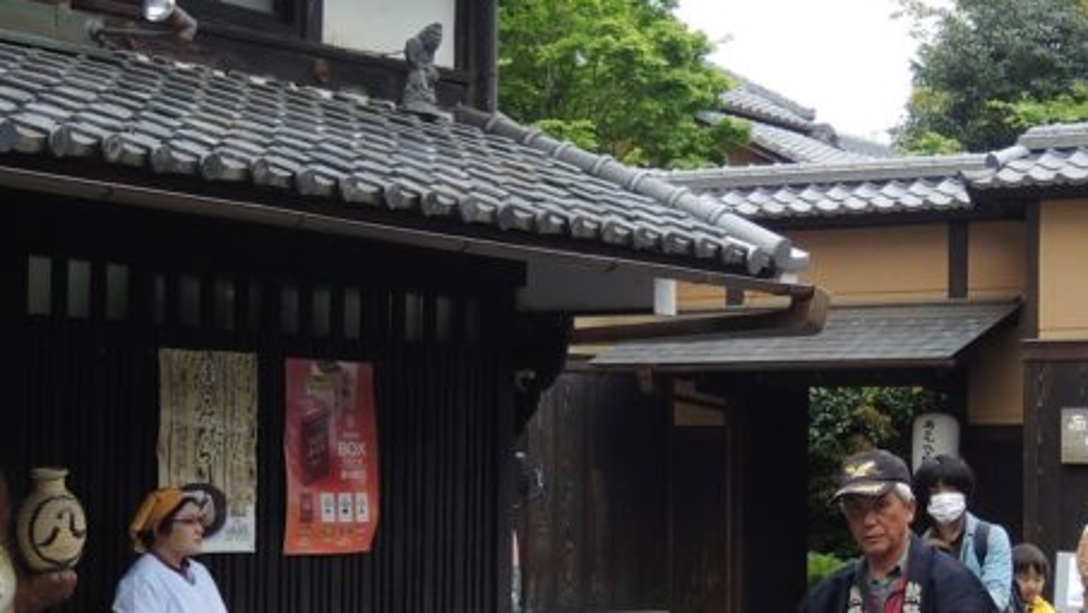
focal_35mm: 69
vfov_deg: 17.3
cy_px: 502
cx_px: 1076
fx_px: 1991
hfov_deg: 28.7
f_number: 2
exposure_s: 1/800
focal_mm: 6
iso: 80
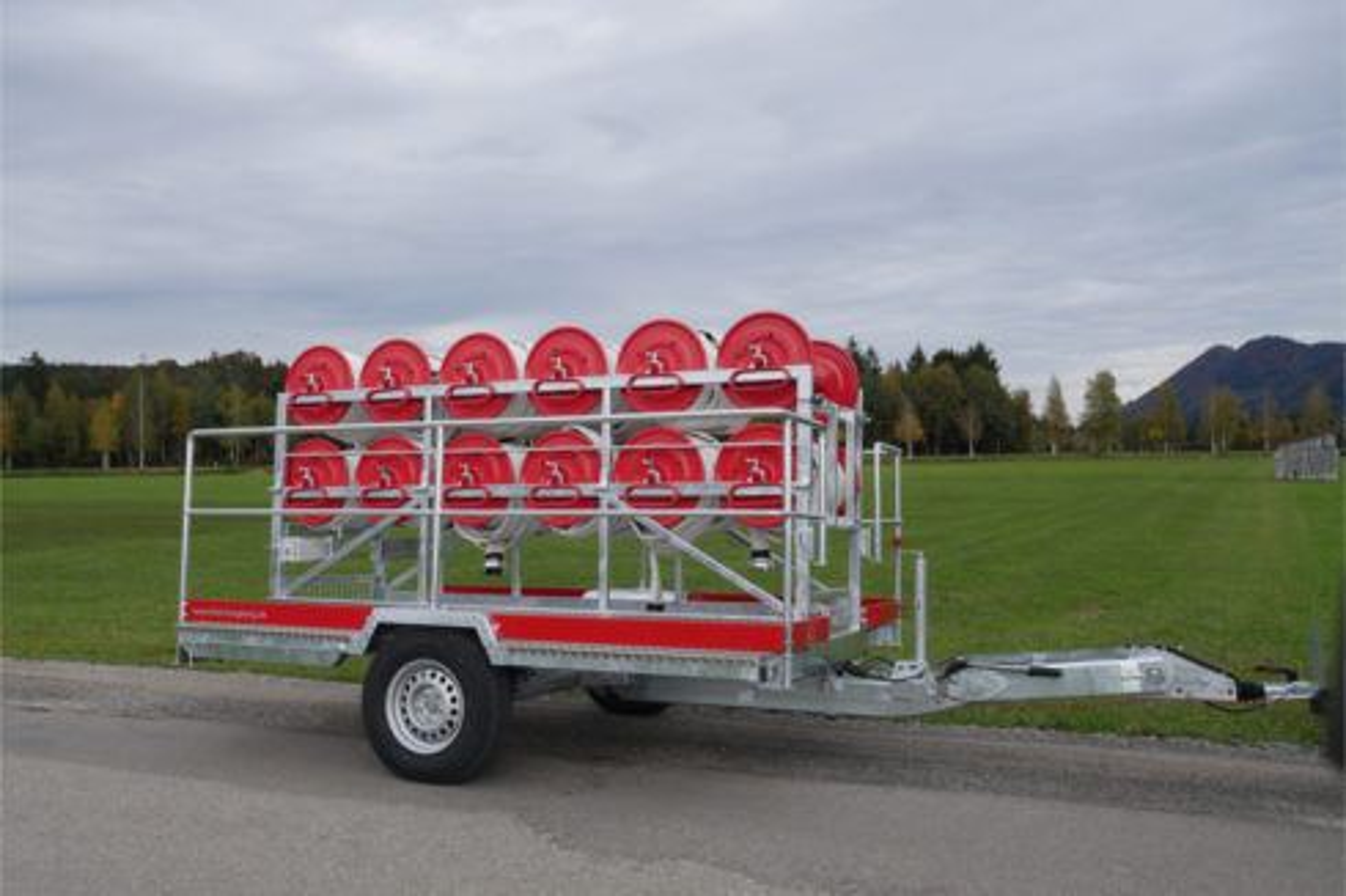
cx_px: 673
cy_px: 448
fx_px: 1084
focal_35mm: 29
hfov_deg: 63.7
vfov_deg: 44.9
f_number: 6.3
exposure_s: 1/400
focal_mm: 14
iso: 200
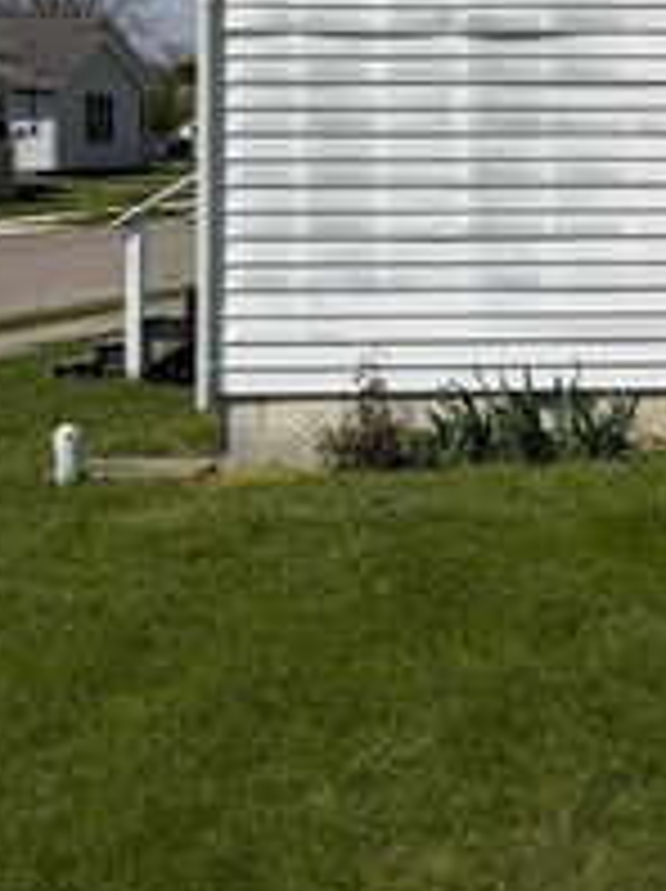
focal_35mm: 81
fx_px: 2082
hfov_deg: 16.5
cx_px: 1017
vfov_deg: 23.6
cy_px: 115
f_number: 1.78
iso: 80
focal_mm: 6.76
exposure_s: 1/11905
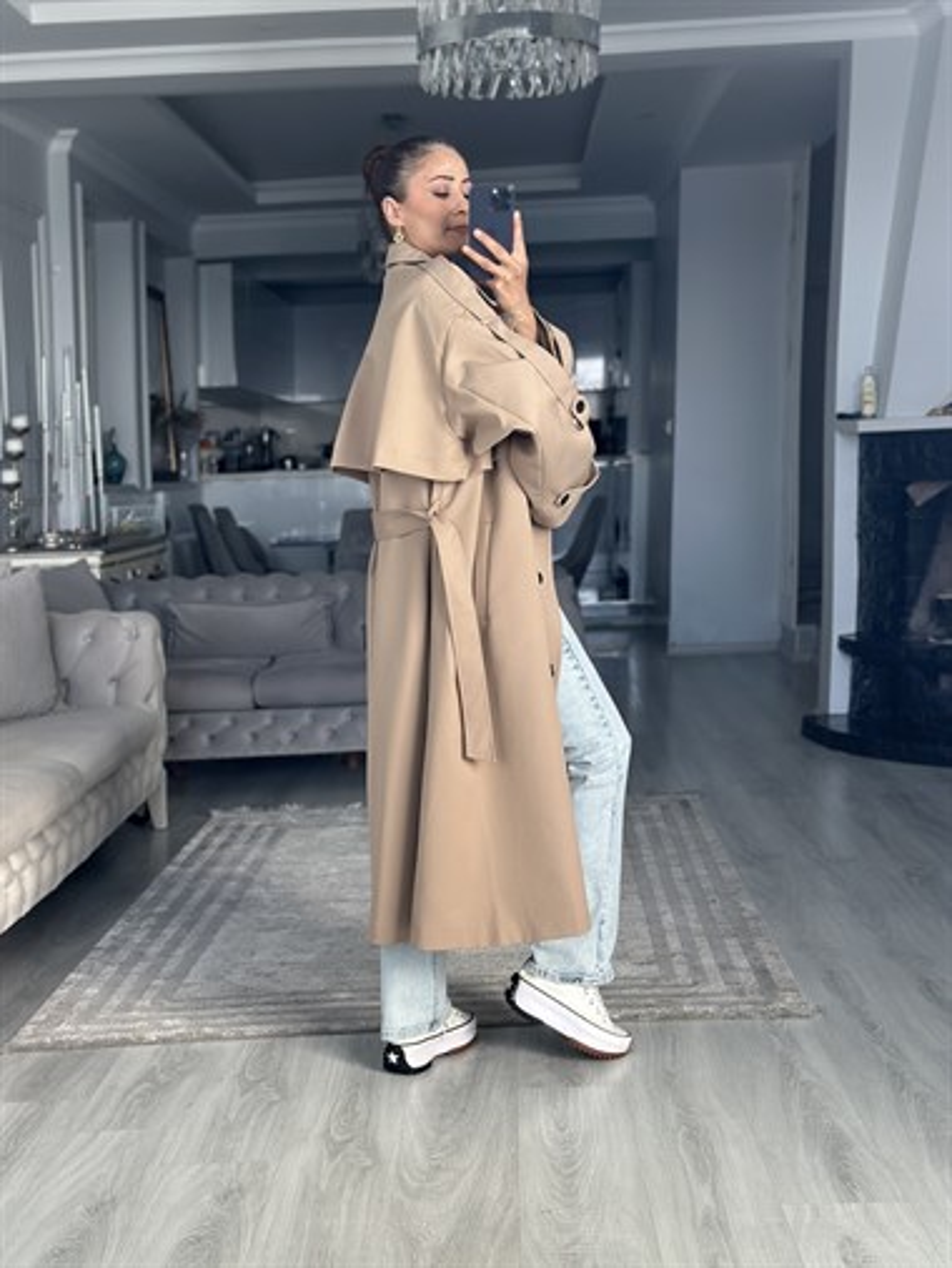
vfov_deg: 39.6
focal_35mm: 48
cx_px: 476
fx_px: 1759
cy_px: 634
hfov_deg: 30.3
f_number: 1.78
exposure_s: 1/172
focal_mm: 6.86
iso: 100
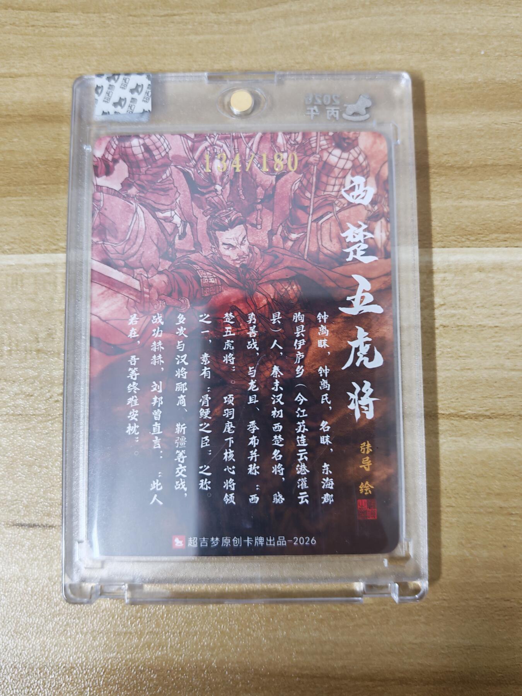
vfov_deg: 60.0
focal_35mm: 30
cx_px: 261
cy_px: 348
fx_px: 603
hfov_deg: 46.8
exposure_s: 1/33
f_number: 2
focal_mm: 6.83
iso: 500
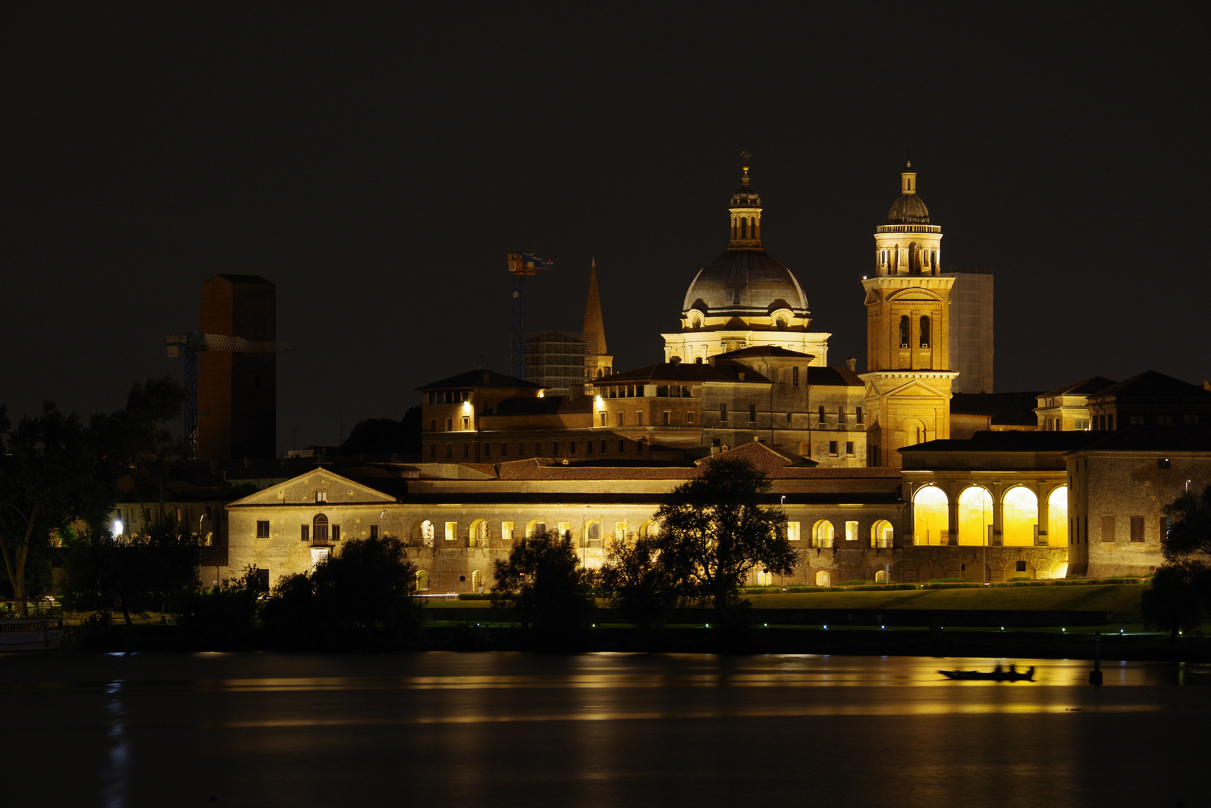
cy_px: 404
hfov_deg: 10.3
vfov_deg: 6.9
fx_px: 6729
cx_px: 606
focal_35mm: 200
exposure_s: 25
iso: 800
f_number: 11
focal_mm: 200
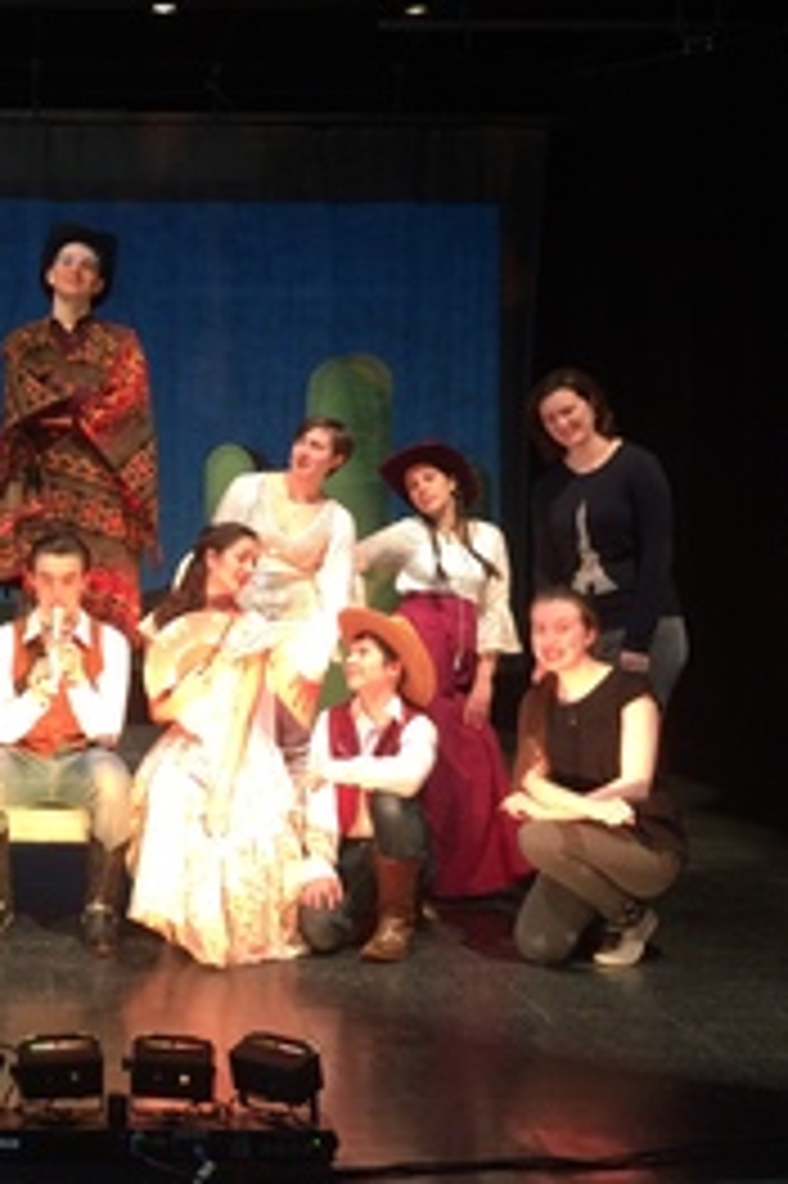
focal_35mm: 43
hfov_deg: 29.4
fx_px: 1414
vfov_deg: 45.5
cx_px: 29
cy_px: 583
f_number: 2.2
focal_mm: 4.15
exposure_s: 1/30
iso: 125
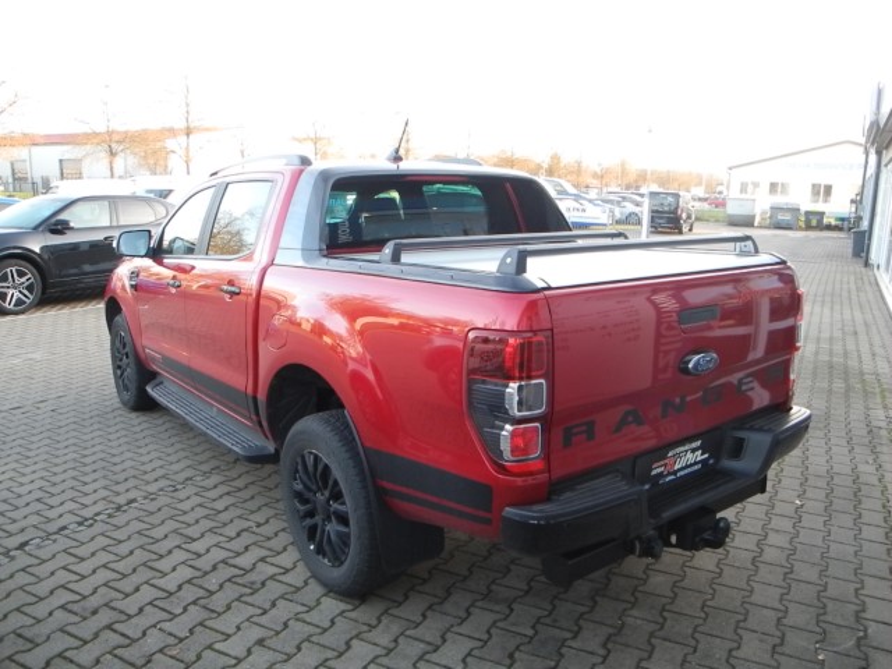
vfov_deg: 49.7
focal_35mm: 28
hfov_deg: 63.4
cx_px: 446
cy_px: 334
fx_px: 722
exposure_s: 1/250
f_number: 2.8
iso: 400
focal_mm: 6
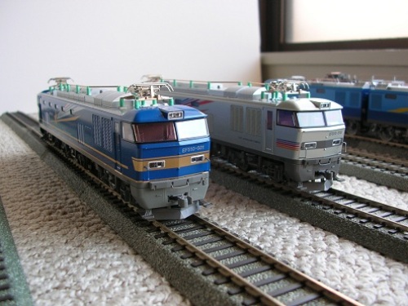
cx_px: 204
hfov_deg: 52.6
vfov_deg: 40.7
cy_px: 153
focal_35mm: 35
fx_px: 413
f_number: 2.8
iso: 50
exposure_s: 1/9.3
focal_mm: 5.8
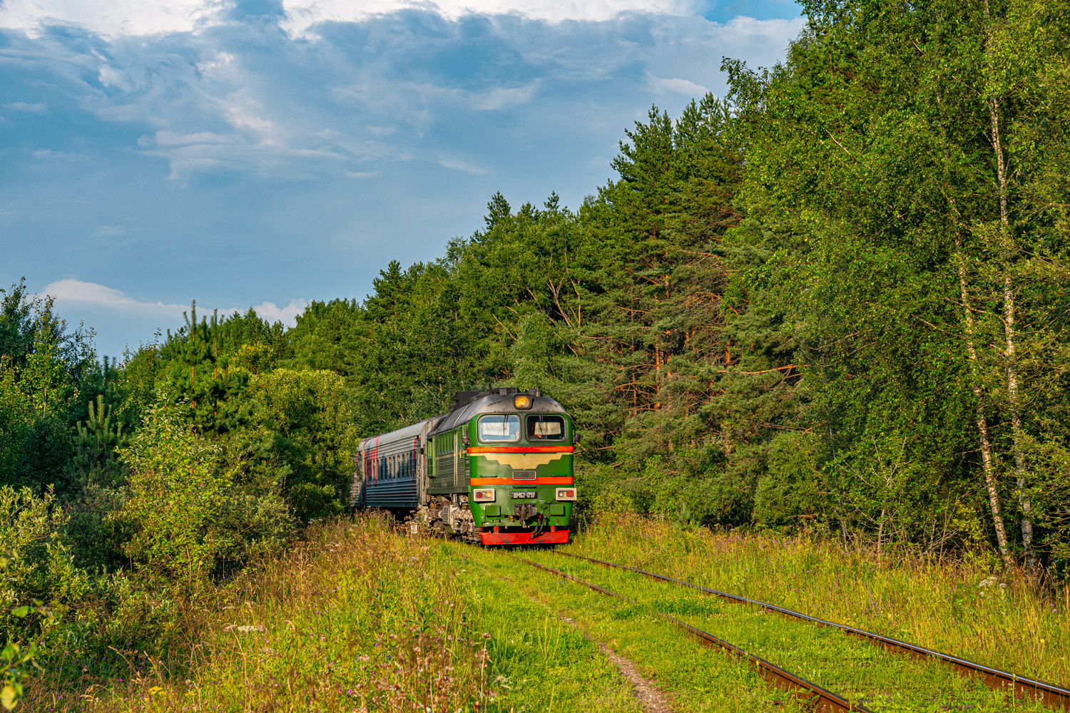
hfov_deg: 27.0
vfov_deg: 18.2
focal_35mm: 75
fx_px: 2229
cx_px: 535
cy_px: 356
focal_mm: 75
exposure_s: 1/640
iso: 500
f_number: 9
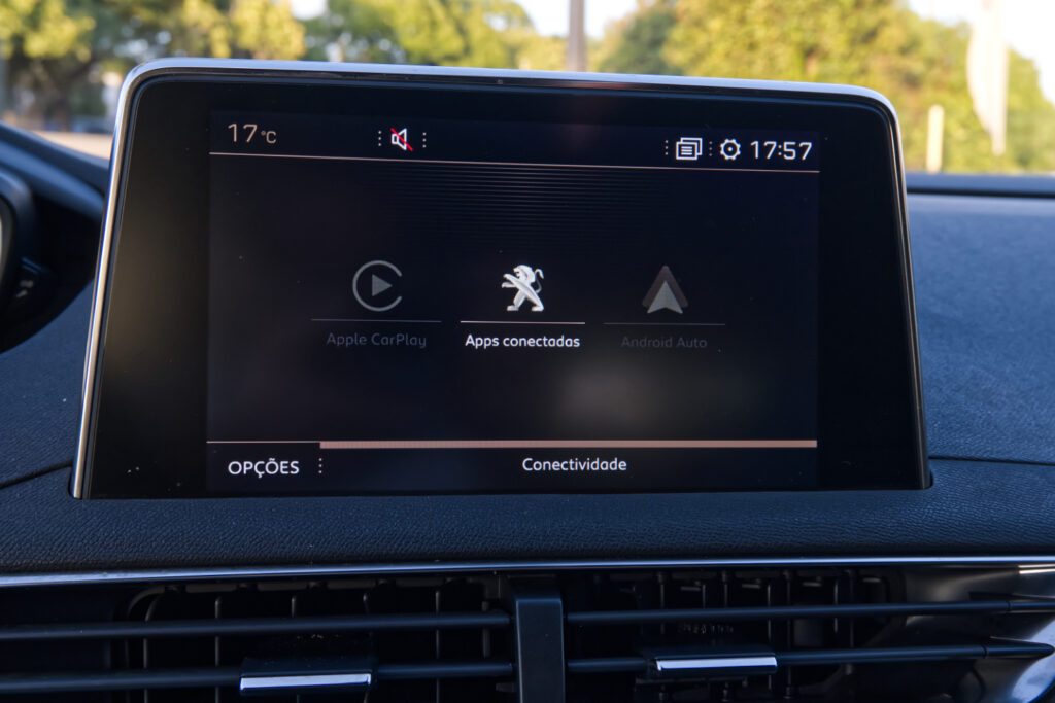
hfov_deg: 51.9
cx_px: 528
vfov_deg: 36.0
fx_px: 1084
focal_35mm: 37
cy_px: 352
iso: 2000
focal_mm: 24.9
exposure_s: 1/125
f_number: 7.1
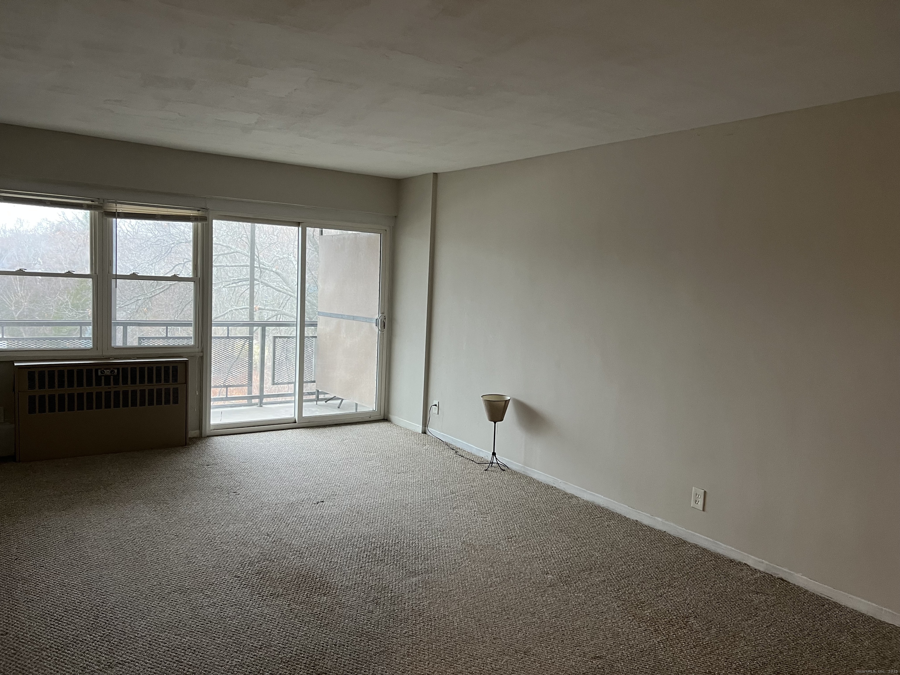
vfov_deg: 53.1
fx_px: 676
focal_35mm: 26
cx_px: 450
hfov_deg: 67.3
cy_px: 338
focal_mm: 5.7
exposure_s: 1/60
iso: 160
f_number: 1.5
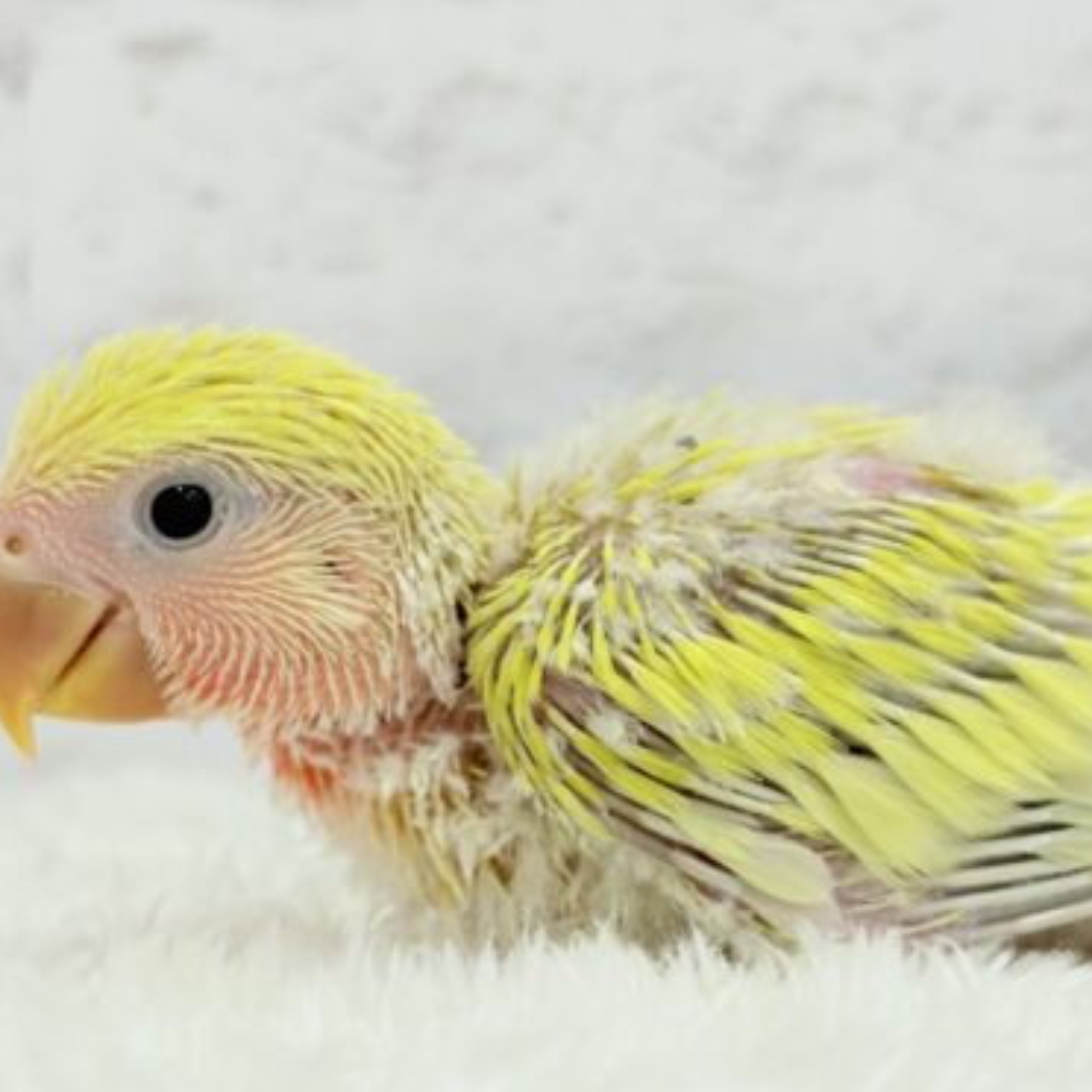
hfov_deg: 21.9
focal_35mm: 79
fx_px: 2820
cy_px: 699
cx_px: 464
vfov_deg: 21.9
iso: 32
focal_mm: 5.96
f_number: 1.6
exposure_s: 1/50
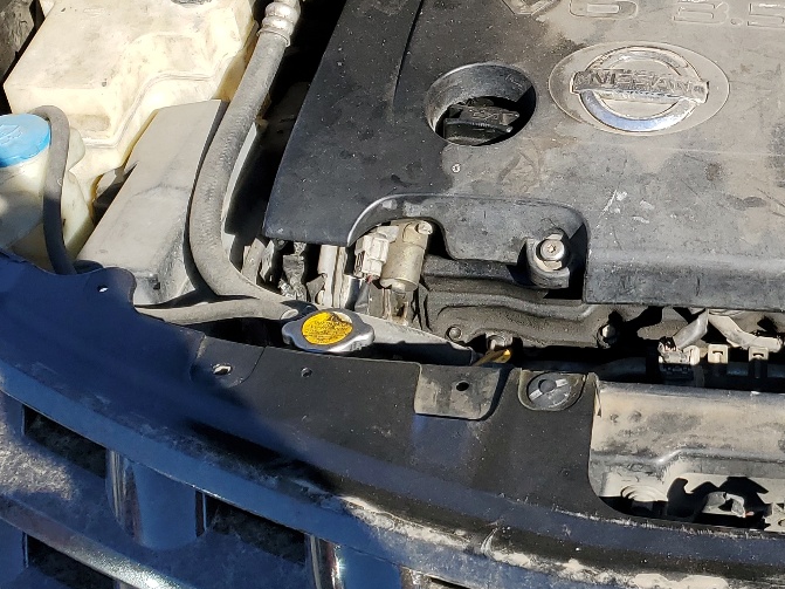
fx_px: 1406
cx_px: 758
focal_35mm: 62
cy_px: 152
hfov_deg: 29.4
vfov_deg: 23.4
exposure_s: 1/2000
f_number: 1.5
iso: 50
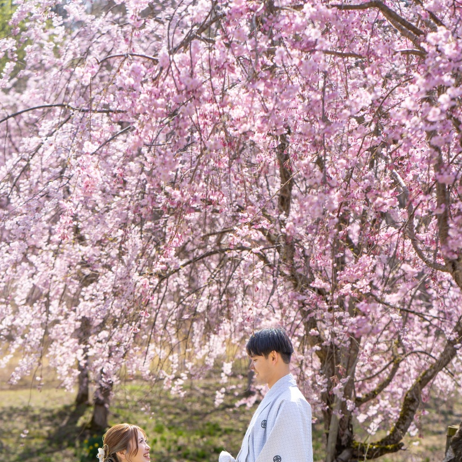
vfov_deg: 15.9
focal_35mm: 109
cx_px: 231
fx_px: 1646
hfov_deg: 16.0
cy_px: 348
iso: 160
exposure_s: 1/1000
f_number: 4
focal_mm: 85
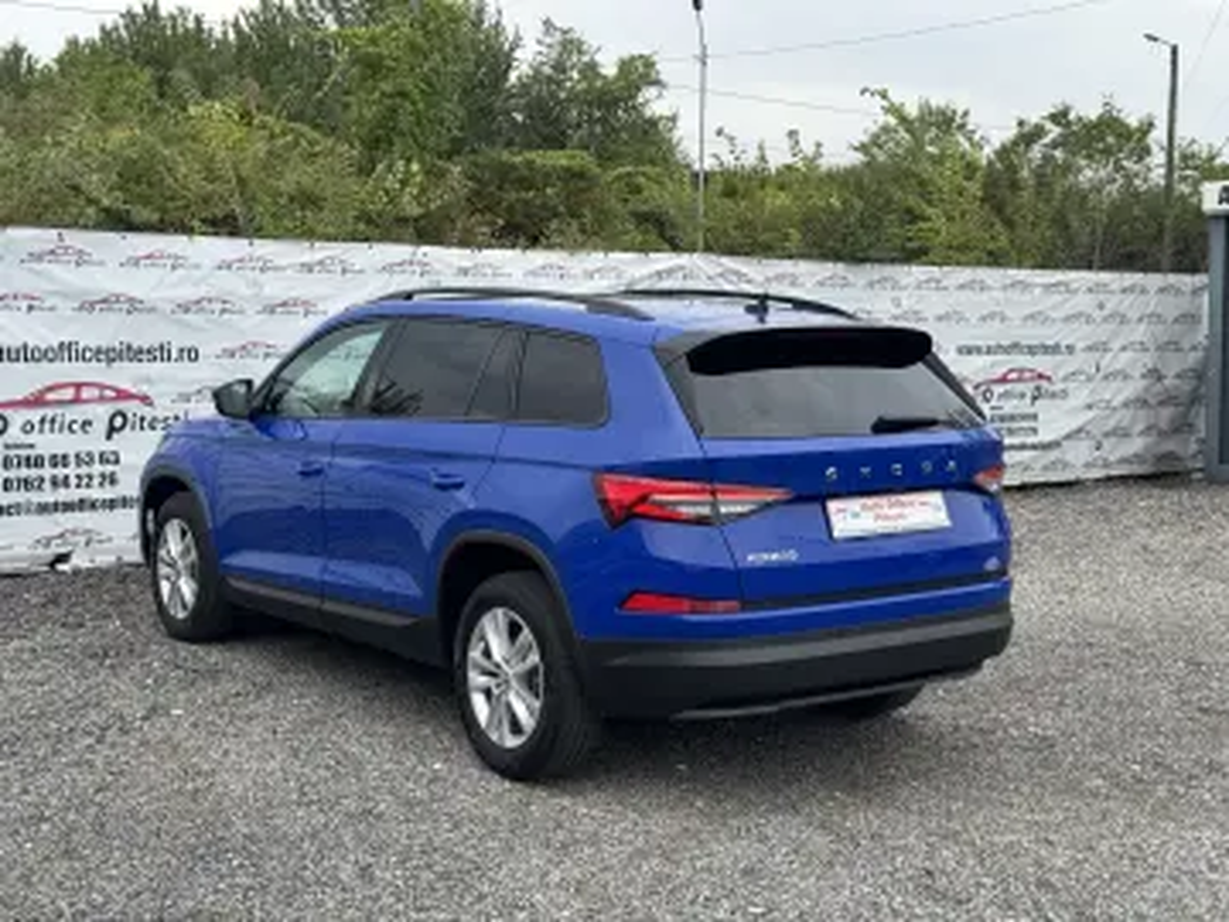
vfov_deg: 30.3
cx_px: 614
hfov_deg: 39.7
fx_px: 1704
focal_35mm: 48
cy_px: 461
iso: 64
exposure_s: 1/1312
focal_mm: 6.76
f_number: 1.78
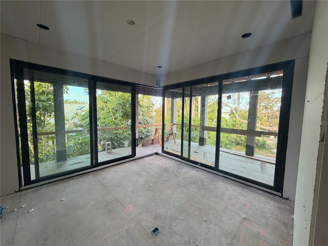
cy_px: 123
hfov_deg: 102.1
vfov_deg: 85.7
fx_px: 133
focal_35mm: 14
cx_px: 164
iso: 200
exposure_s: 1/121
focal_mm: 2.22
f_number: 2.2
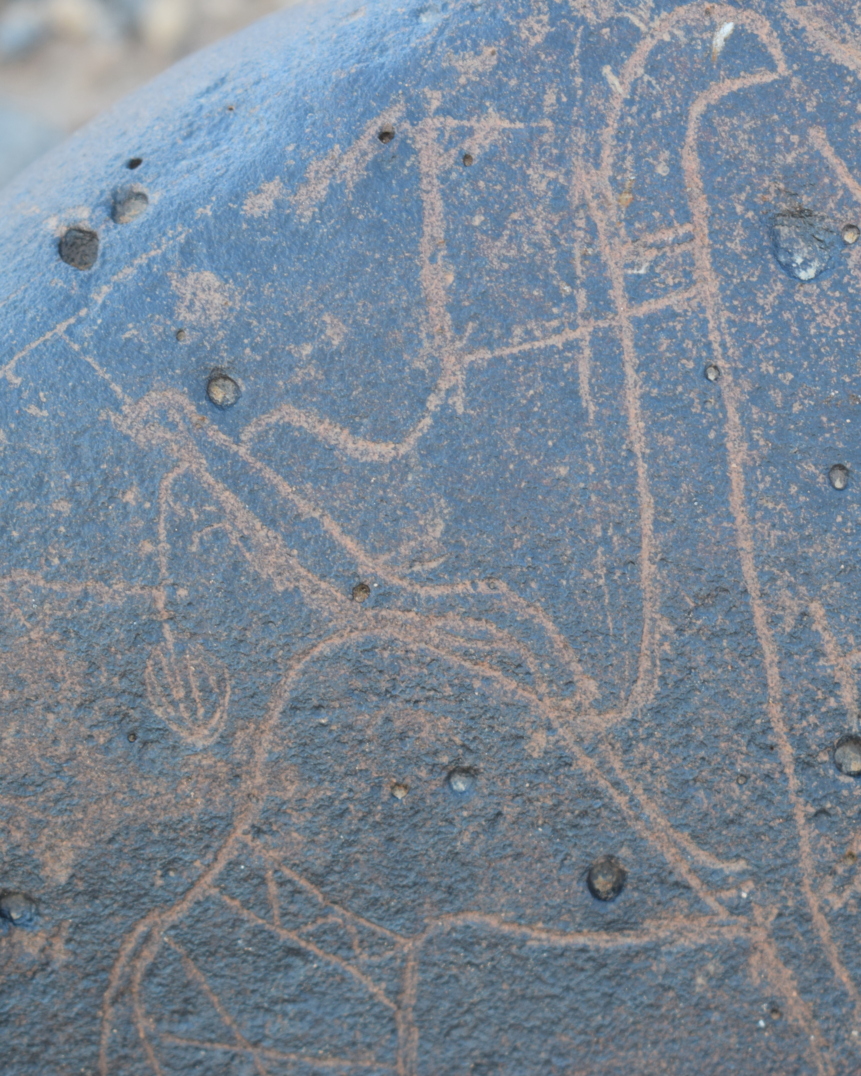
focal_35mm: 117
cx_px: 687
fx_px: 3717
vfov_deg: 16.5
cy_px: 537
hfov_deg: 13.2
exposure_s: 1/160
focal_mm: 55
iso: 400
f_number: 6.3
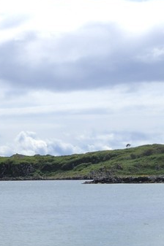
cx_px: -113
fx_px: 1171
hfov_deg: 7.8
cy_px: 558
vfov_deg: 10.6
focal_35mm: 171
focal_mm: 36
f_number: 18
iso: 200
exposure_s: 1/160
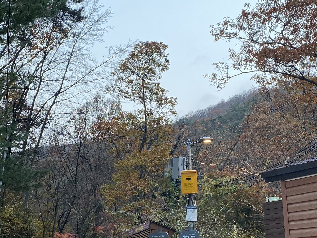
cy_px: 131
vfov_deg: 25.2
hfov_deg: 33.2
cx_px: 146
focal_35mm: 58
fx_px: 531
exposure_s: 1/120
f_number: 1.8
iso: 80
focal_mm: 4.25
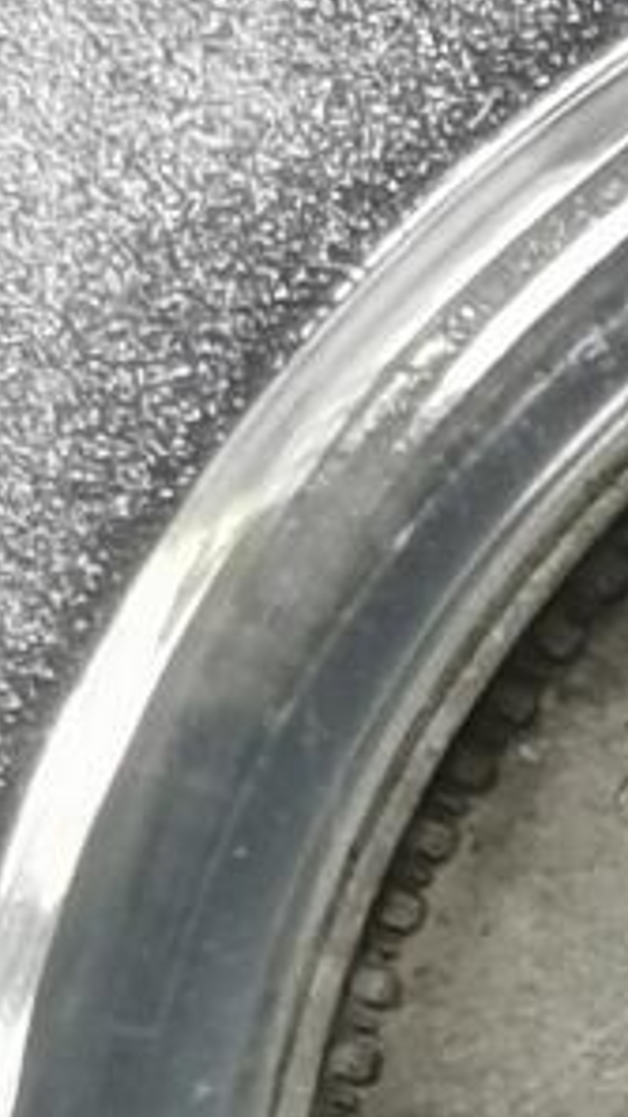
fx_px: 12911
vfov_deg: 5.0
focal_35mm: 436
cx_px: 1568
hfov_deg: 2.8
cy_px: 771
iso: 64
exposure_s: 1/100
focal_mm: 5.58
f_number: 1.8
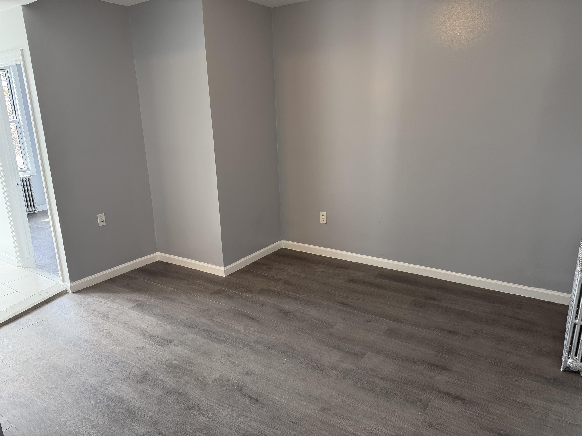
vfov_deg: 56.8
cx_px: 291
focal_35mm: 24
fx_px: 404
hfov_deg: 71.6
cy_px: 218
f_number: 1.78
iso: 125
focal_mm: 6.76
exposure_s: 1/121
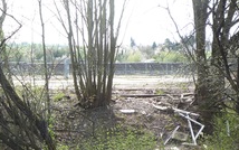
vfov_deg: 17.1
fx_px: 495
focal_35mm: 76
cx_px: 58
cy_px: 101
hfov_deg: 26.8
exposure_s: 1/200
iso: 100
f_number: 4
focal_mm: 5.2
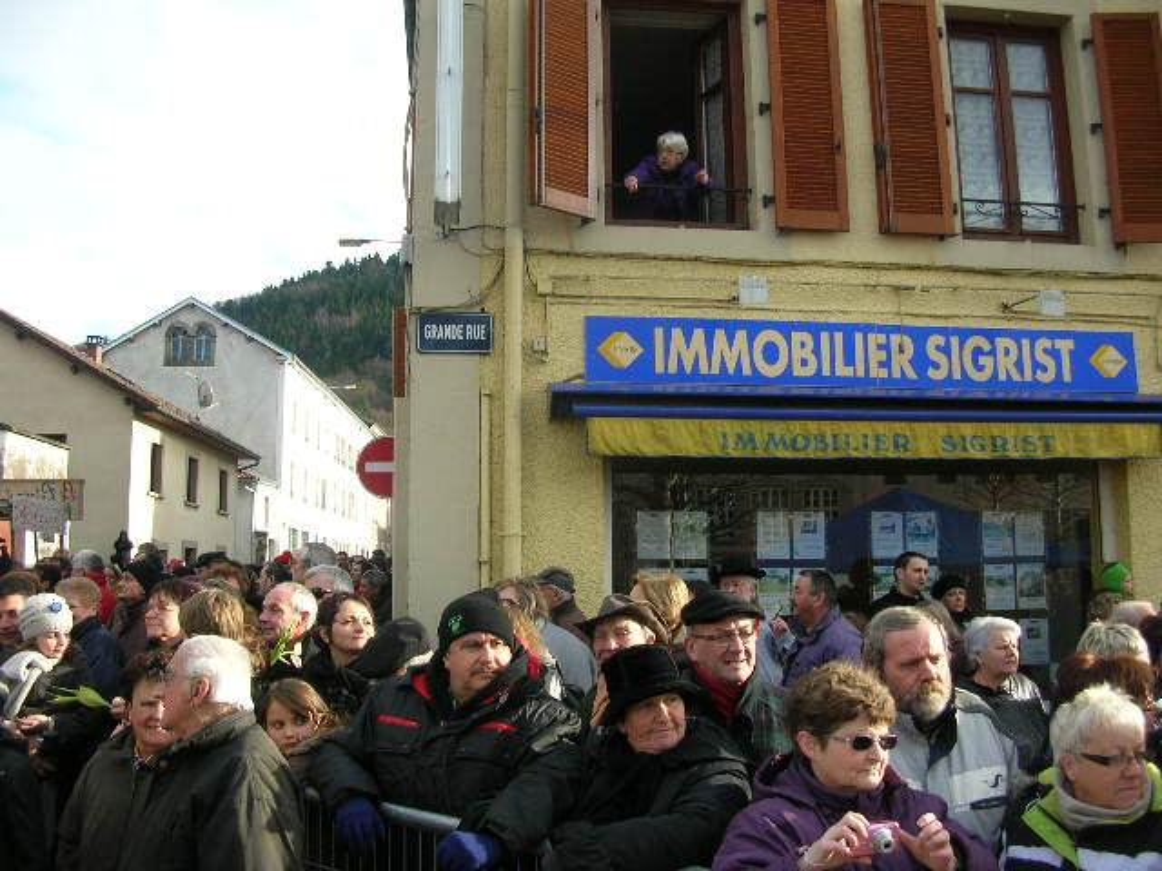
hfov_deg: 52.6
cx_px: 581
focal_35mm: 35
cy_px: 436
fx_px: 1175
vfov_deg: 40.7
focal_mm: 5.8
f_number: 2.8
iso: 50
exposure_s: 1/235
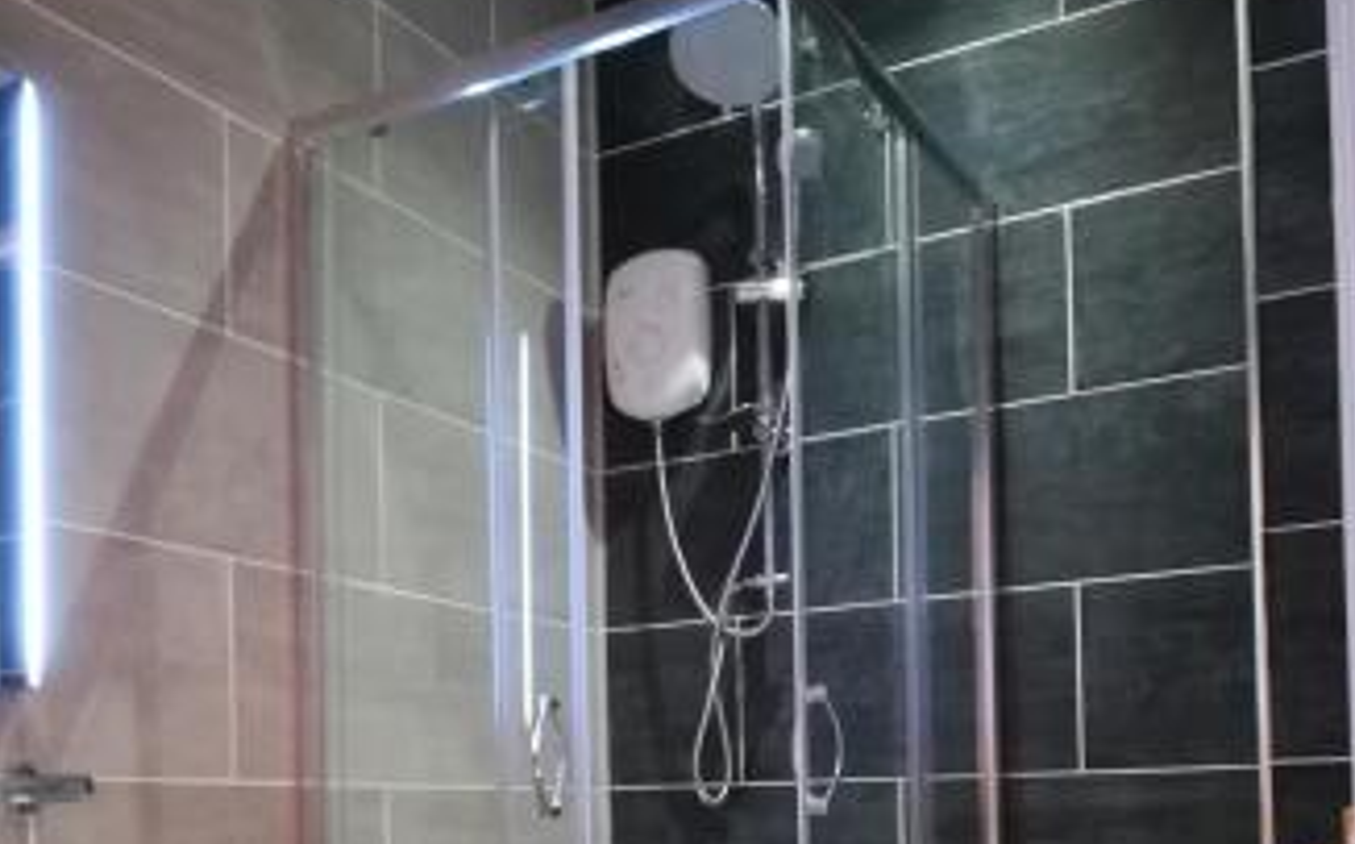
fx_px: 1365
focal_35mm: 37
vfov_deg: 32.4
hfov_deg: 52.8
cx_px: 678
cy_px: 780
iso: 500
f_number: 2.2
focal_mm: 3.83
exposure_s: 1/14.3
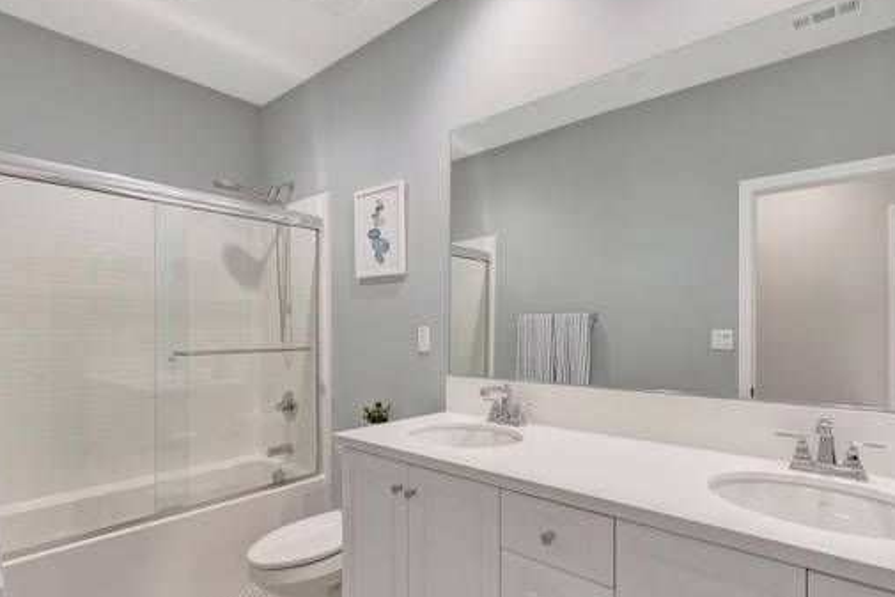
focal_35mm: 19
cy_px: 322
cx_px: 494
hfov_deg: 86.6
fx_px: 472
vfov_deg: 64.5
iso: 100
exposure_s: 1/10
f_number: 5.6
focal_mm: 10
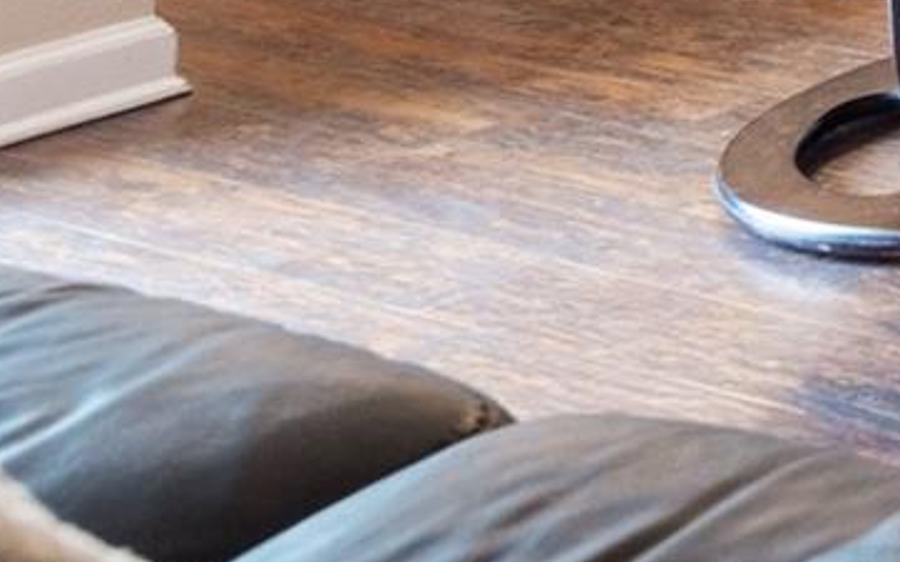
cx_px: 2449
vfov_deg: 8.9
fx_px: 3114
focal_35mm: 127
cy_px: -965
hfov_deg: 11.7
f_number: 8
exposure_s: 1/1.25
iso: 400
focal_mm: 22
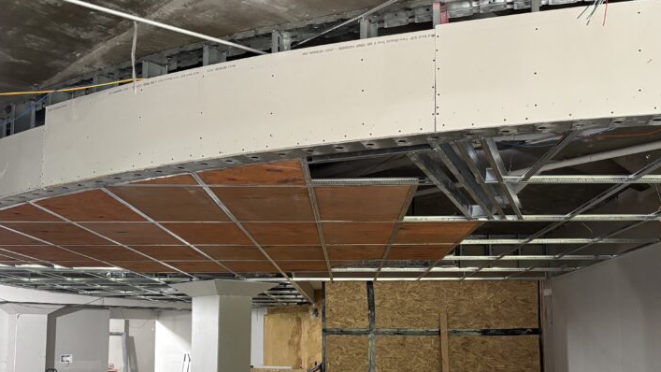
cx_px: 338
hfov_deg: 49.4
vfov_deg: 28.6
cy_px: 274
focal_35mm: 41
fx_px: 719
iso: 500
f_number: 1.6
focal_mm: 5.96
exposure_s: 1/60
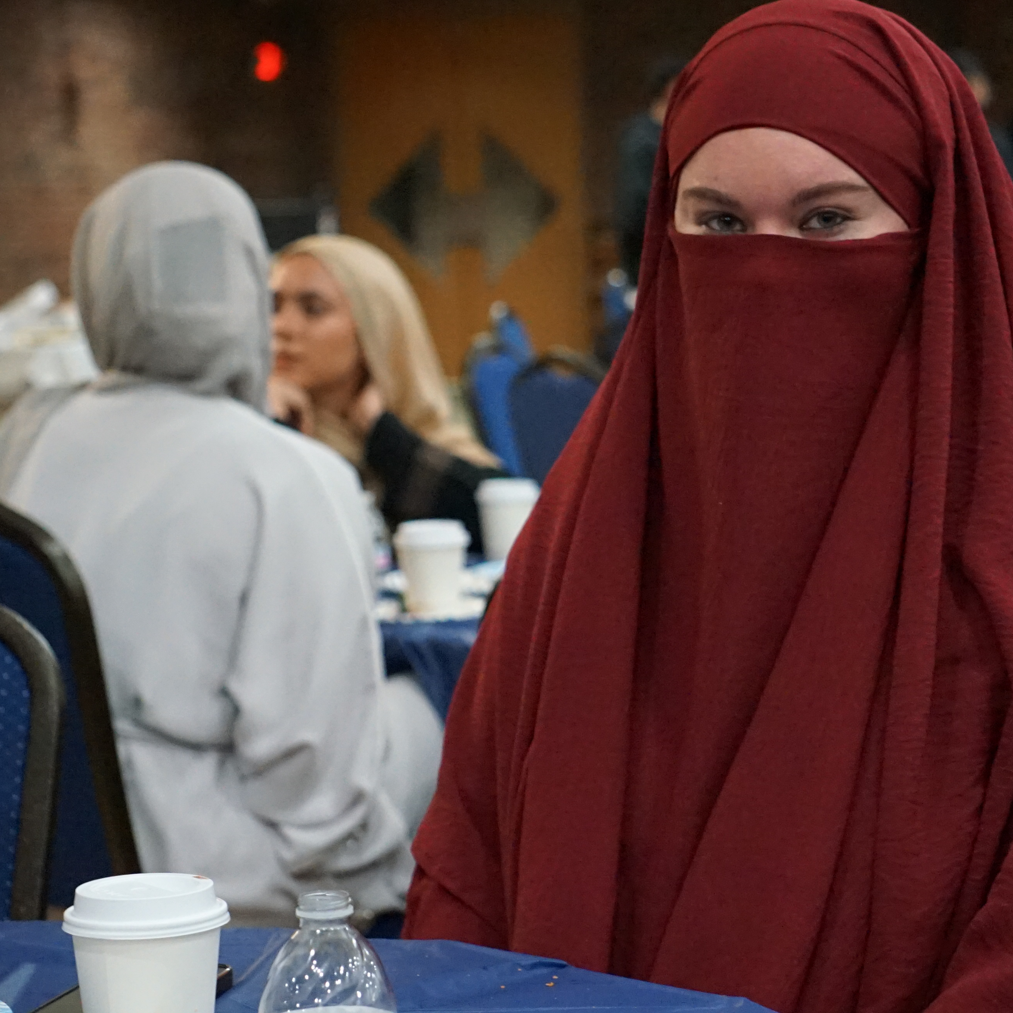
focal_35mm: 105
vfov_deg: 16.6
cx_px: 640
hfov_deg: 16.6
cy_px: 505
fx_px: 3476
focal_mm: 55
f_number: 4.5
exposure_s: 1/125
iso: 6400
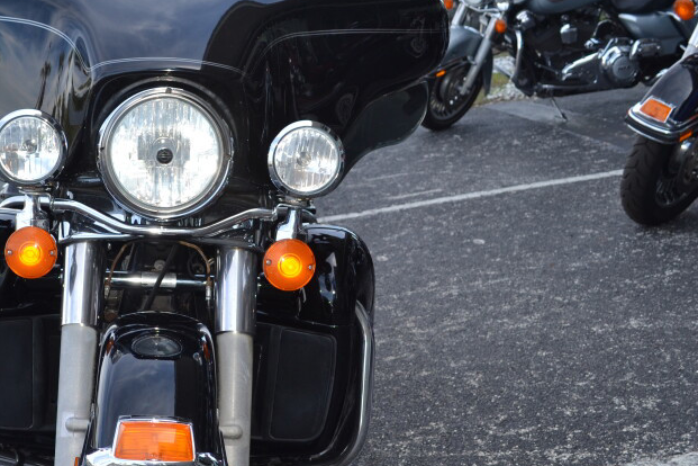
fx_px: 1124
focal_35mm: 58
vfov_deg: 23.3
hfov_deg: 33.7
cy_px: 317
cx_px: 167
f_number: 5
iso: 100
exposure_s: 1/200
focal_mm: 20
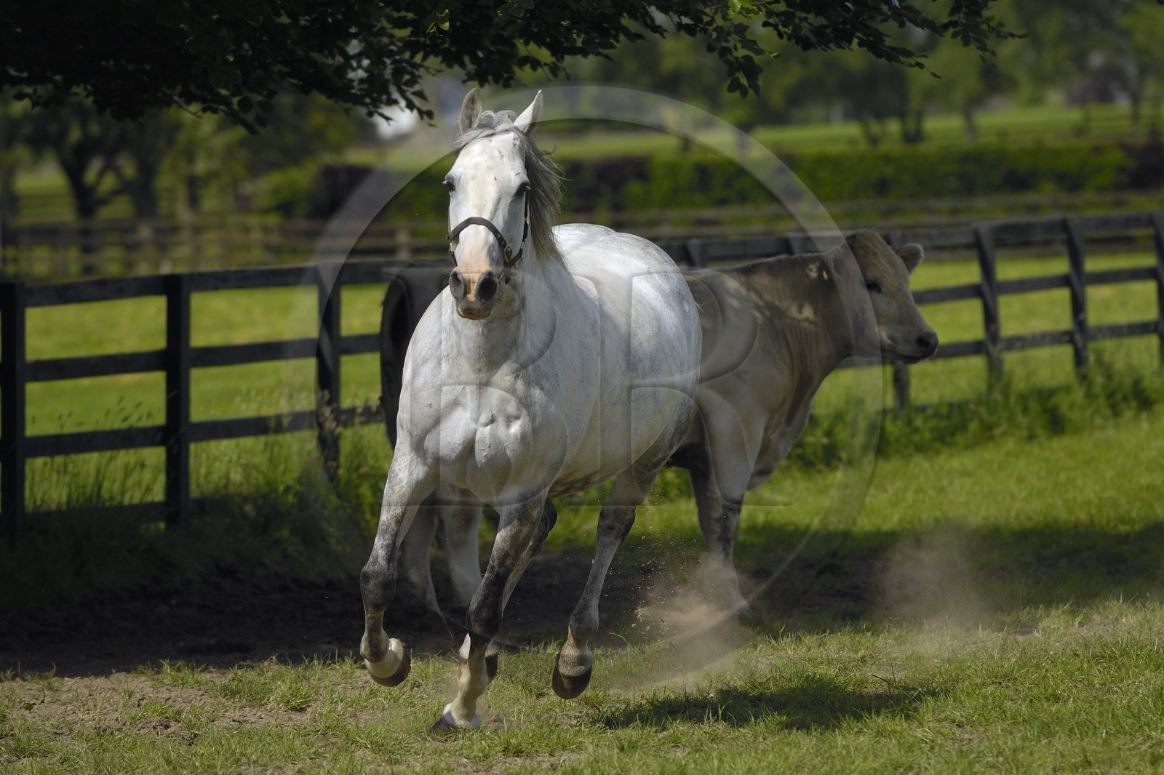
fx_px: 9697
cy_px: 388
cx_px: 582
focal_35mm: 300
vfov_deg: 4.6
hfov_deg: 6.9
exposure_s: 1/1250
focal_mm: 200
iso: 100
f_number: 4
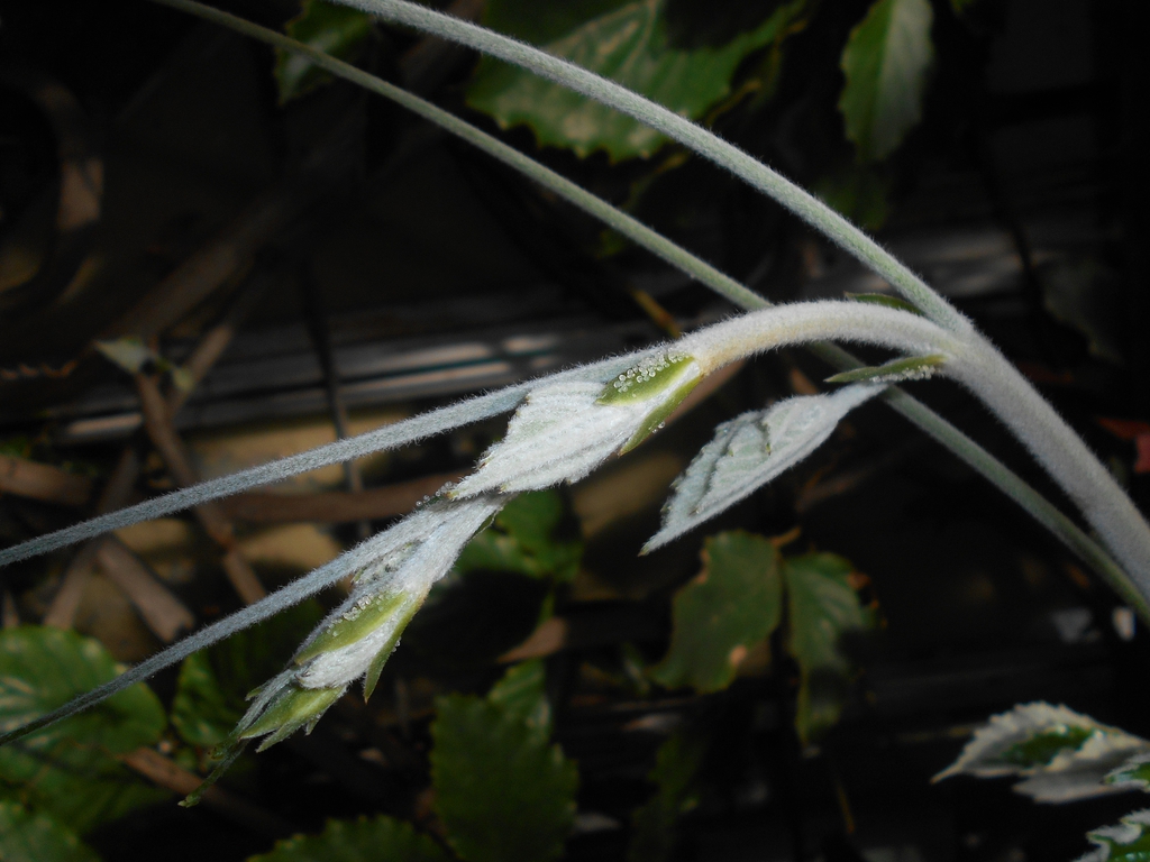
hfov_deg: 60.0
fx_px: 997
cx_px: 575
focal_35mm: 30
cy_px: 431
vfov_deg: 46.8
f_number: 8.5
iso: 80
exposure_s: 1/320
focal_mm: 5.1
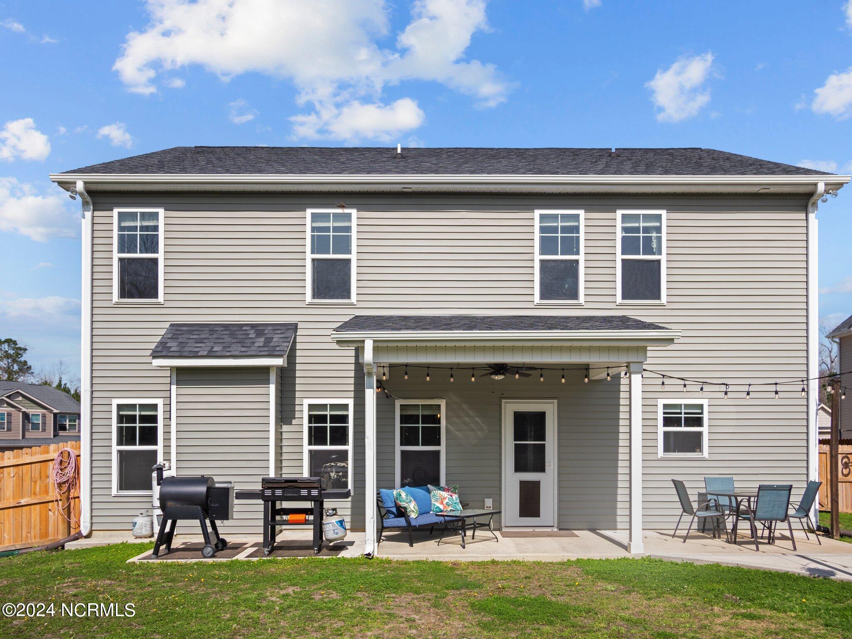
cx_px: 426
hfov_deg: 63.4
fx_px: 689
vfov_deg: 49.7
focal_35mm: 28
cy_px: 320
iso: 200
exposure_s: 1/1000
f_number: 5.6
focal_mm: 14
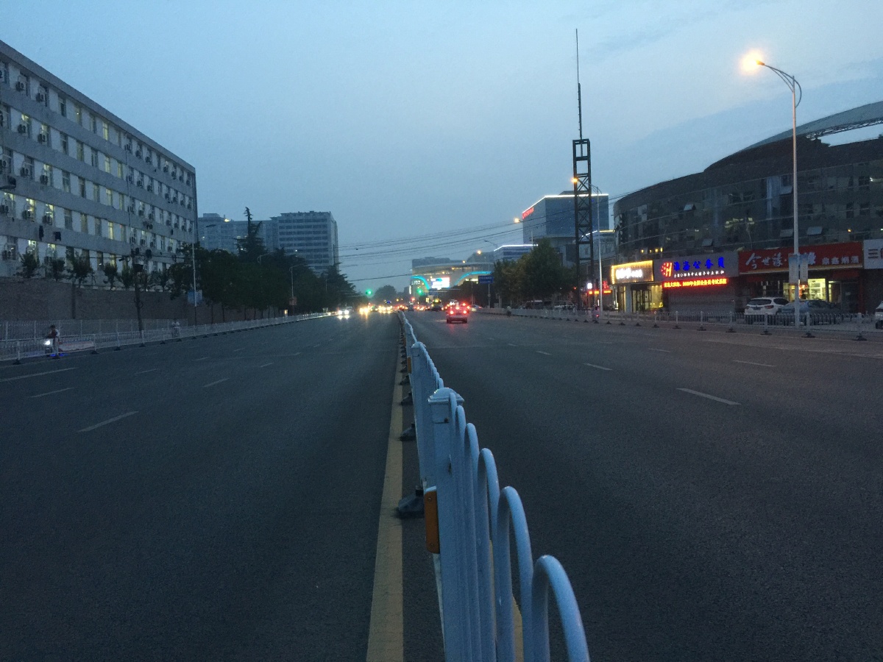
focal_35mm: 29
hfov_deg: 61.7
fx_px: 740
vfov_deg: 48.2
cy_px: 331
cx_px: 442
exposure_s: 1/10
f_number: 2.2
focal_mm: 4.15
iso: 100
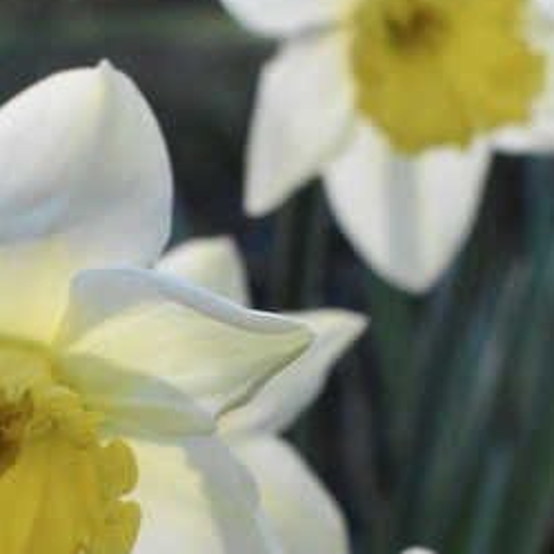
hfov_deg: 12.3
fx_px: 2567
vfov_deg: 12.2
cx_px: 224
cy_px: 518
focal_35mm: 142
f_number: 6.3
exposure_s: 1/1600
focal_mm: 27
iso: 2200
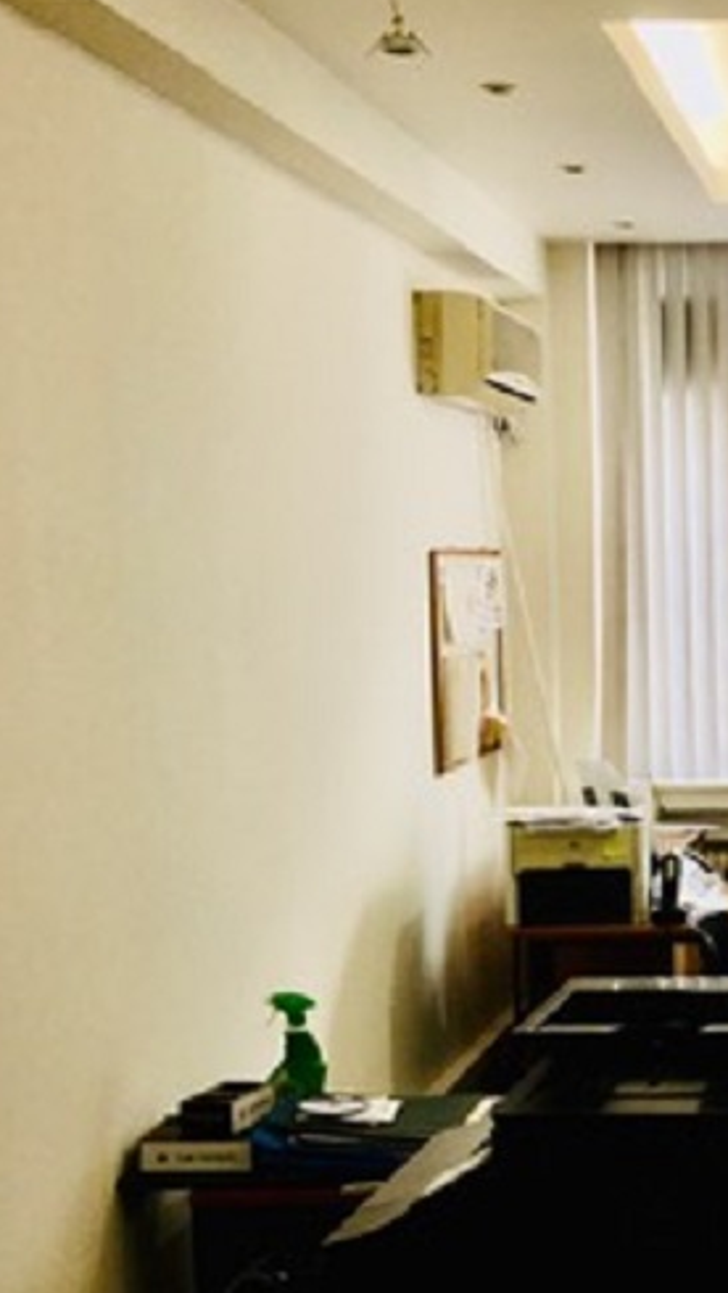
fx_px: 2297
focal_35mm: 67
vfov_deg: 31.4
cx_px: 884
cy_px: 765
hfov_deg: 17.2
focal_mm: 4.15
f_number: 2.2
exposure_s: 1/43
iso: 25
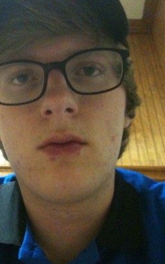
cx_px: 50
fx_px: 324
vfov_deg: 44.4
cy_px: 138
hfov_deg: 28.3
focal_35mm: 45
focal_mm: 3.85
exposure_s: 1/10
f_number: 2.8
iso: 640
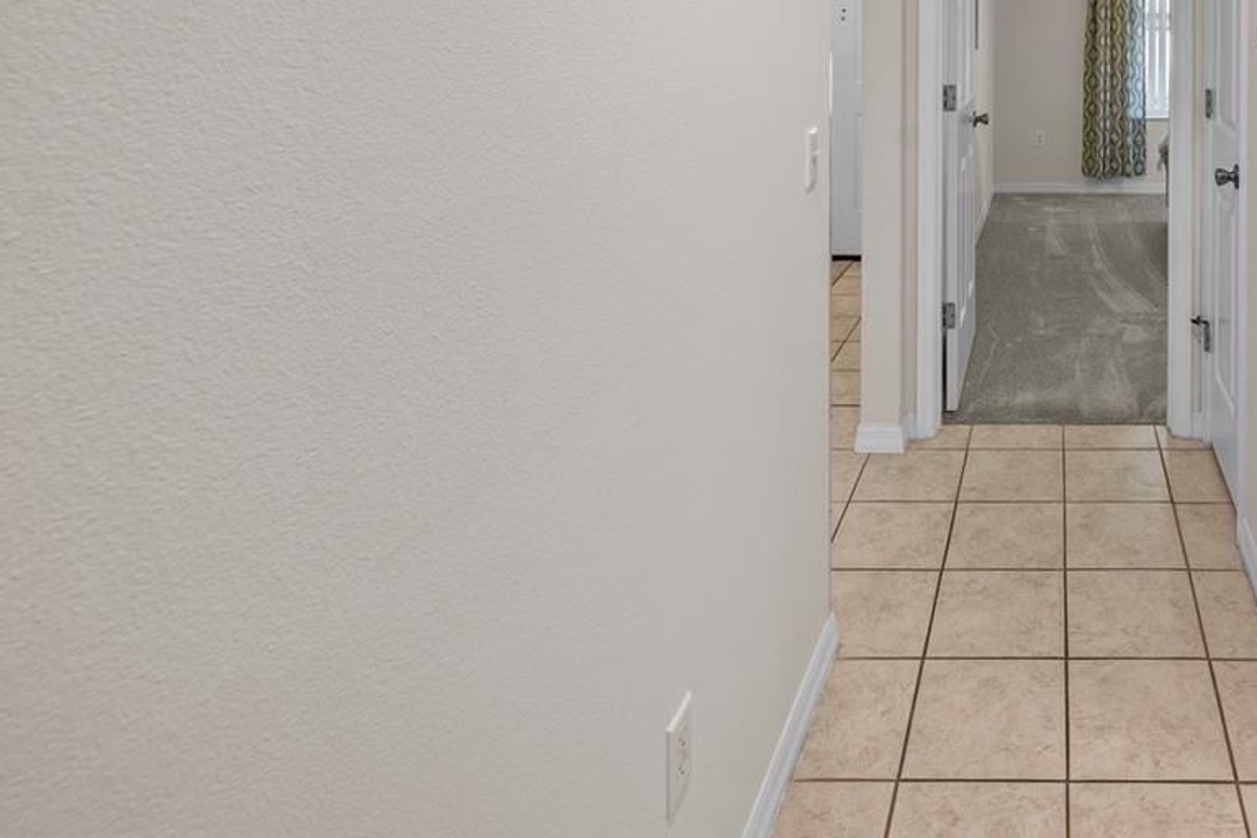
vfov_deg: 44.5
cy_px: 21
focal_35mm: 25
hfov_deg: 63.4
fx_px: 873
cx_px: 1056
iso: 100
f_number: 9
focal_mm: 12
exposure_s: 5
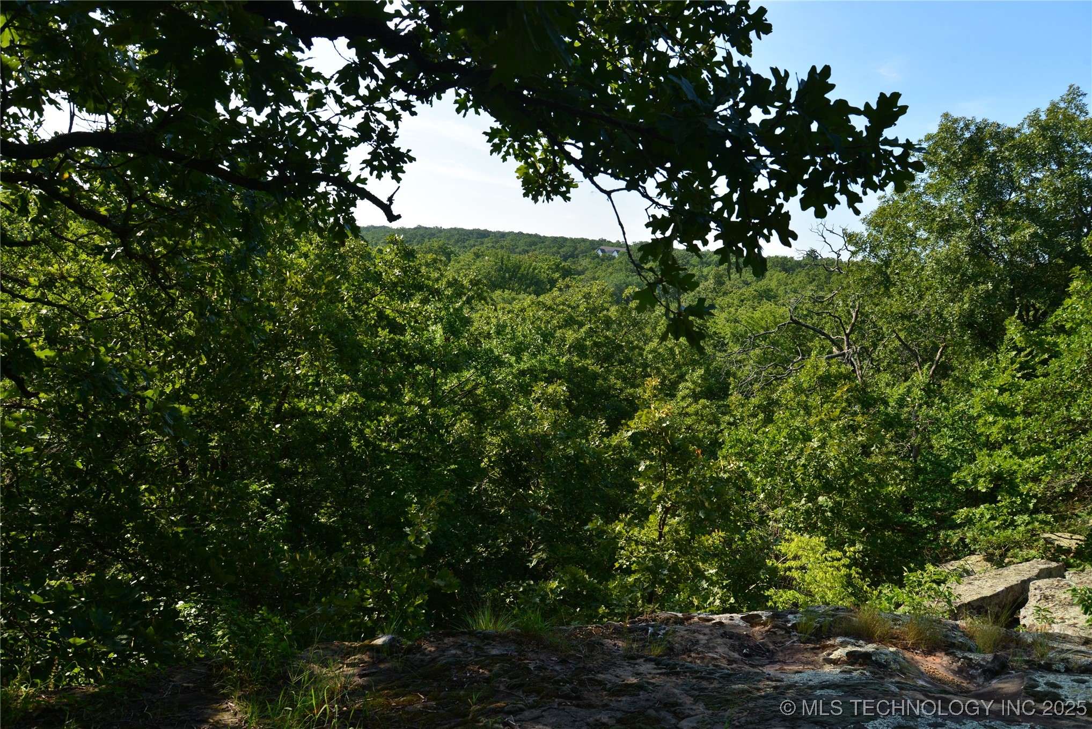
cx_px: 546
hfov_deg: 73.7
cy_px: 364
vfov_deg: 53.2
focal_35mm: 24
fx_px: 728
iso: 200
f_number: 8
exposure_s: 1/250
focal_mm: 24
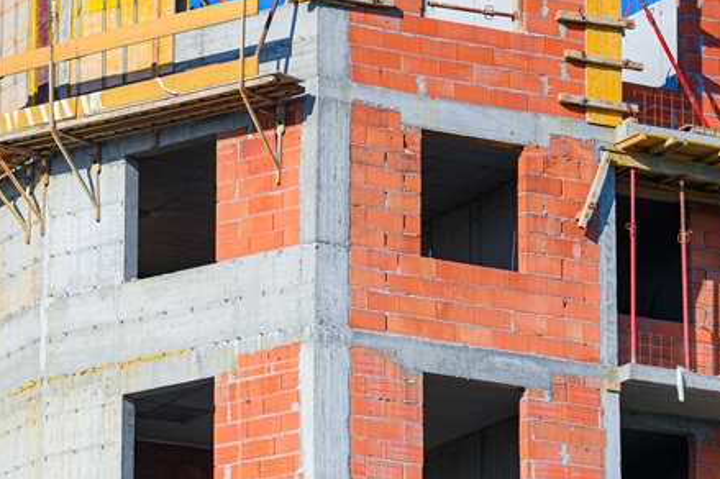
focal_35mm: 237
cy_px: 262
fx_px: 4736
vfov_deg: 5.8
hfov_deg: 8.7
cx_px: 233
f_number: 2.8
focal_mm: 130
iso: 100
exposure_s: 1/2500
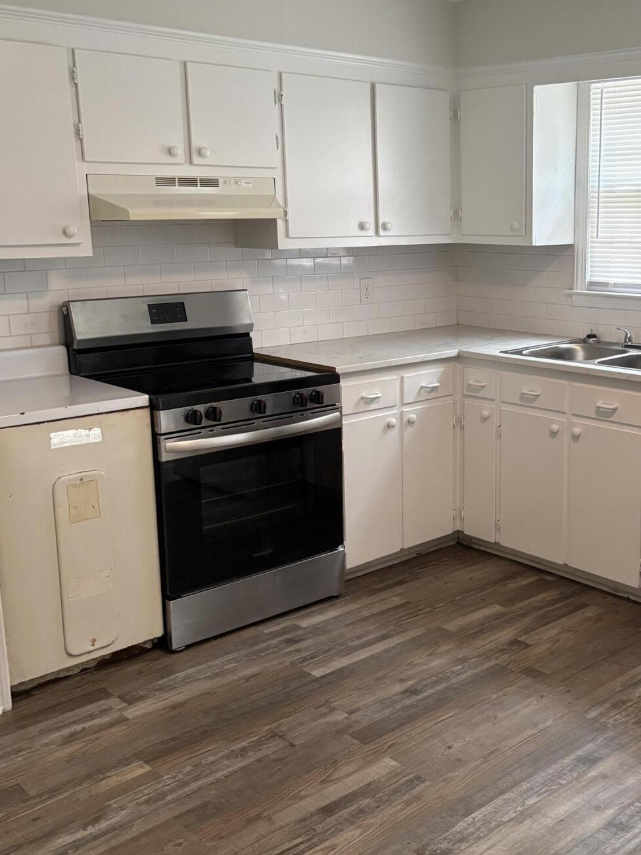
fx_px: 988
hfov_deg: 35.2
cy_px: 422
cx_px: 477
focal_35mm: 40
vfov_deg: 46.8
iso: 200
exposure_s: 1/120
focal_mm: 5.96
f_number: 1.6
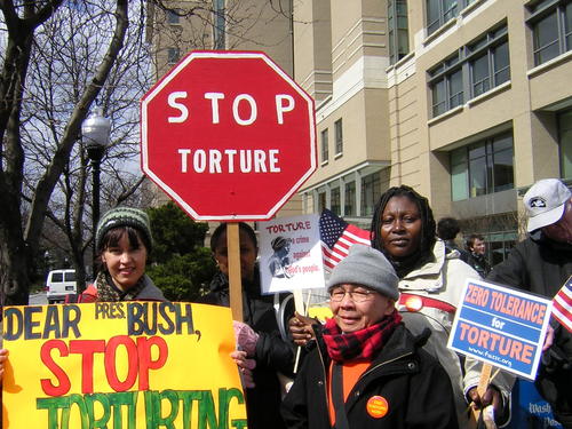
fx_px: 595
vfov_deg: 39.7
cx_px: 286
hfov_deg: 51.4
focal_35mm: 36
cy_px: 214
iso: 100
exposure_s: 1/431
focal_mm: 4.7
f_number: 5.2
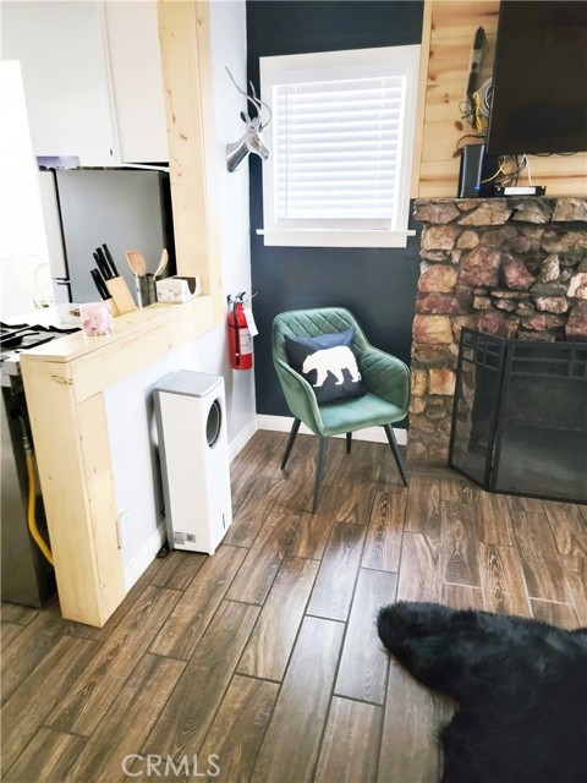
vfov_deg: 71.6
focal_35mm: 24
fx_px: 543
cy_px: 392
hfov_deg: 56.8
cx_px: 294
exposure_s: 1/24
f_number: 1.8
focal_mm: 6.7
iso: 800
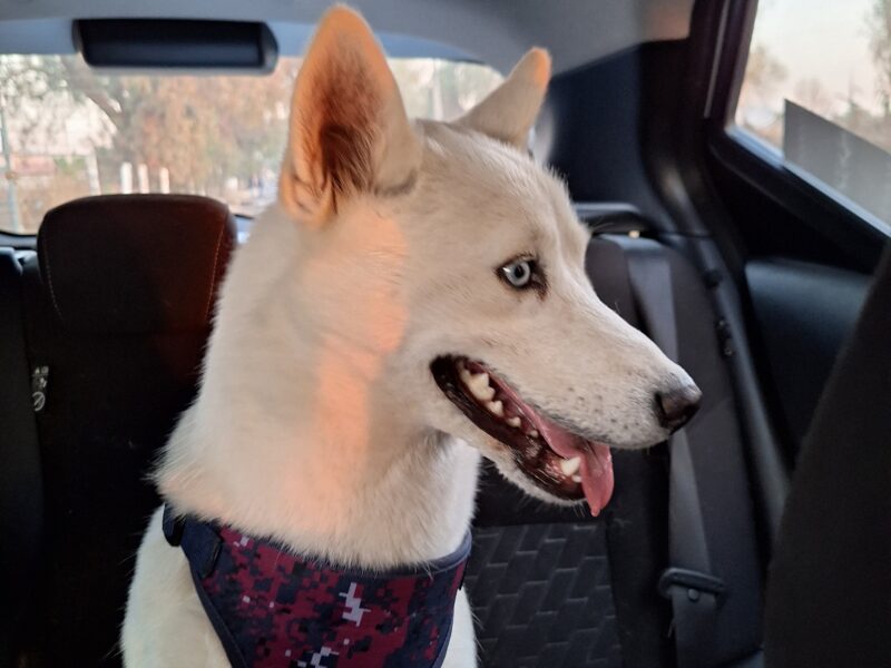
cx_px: 446
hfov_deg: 73.9
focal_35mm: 23
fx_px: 592
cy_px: 334
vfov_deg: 58.9
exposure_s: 1/24
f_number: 1.8
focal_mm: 5.54
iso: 250
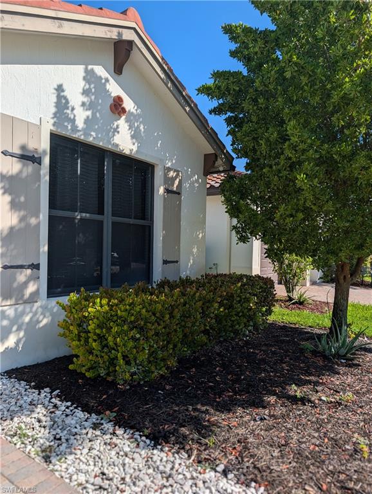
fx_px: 343
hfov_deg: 56.9
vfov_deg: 71.5
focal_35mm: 24
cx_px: 186
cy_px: 247
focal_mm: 6.9
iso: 23
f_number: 1.68
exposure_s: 1/1610
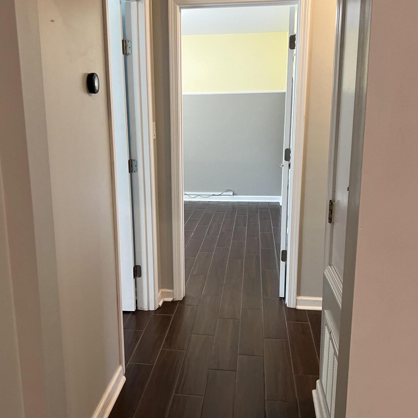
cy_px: 208
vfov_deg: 49.7
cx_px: 195
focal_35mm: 33
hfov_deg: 49.7
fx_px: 451
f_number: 1.5
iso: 160
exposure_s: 1/60
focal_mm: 5.7
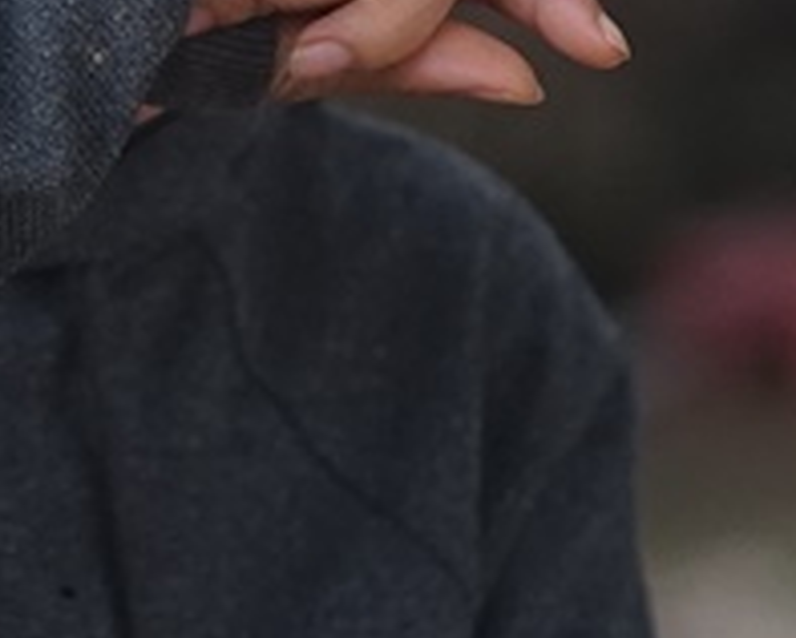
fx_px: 12192
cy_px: 79
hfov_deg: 3.7
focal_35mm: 517
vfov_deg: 3.0
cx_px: 242
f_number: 2.5
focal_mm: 85
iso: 1000
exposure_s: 1/1000
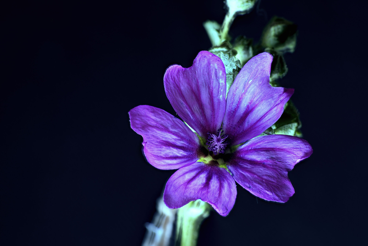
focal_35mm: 157
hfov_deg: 13.1
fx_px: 1606
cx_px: 184
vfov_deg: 8.8
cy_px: 123
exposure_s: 1/6
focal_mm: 105
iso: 100
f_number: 13
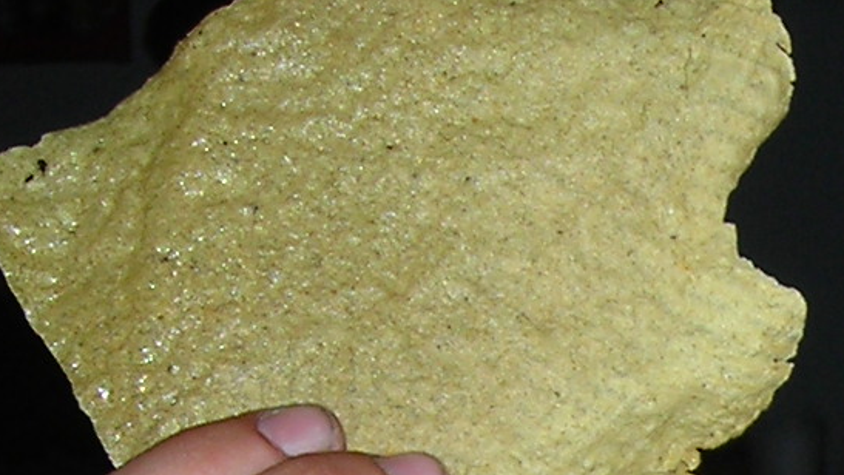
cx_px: 1237
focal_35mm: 196
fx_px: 4387
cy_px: 1112
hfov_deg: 10.6
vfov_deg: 6.0
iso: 50
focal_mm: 6.3
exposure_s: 1/60.1
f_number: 3.2
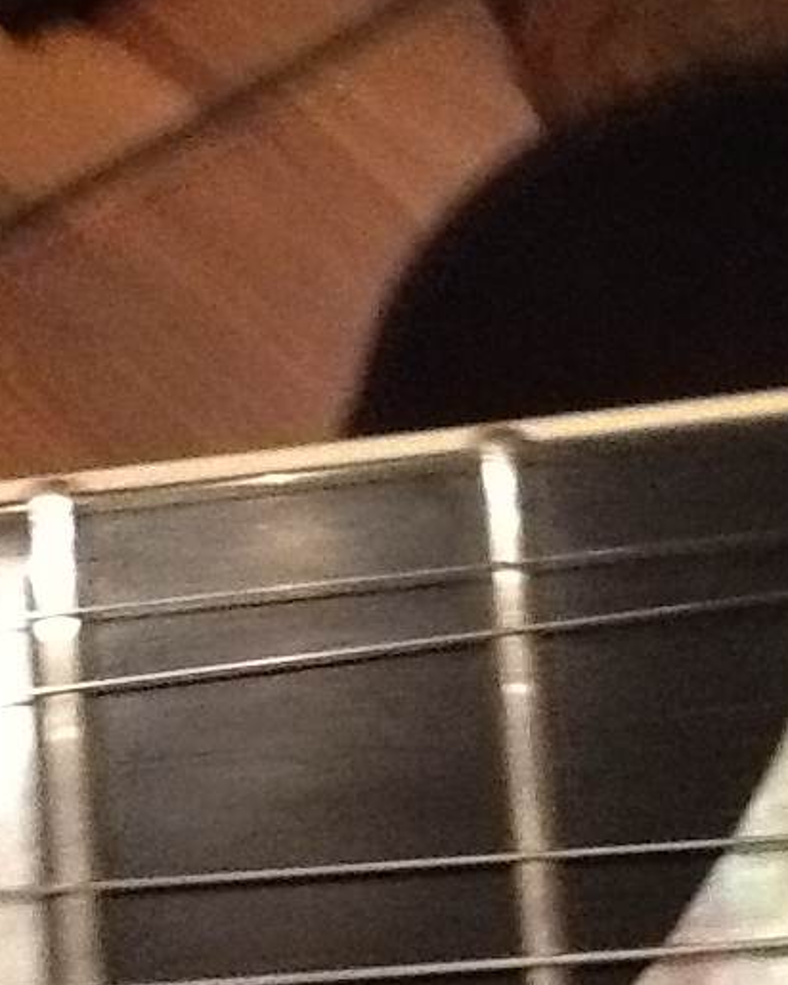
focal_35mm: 80
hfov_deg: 19.2
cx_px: 446
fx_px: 2332
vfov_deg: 23.8
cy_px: 641
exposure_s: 1/15
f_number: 2.4
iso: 640
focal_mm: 2.03
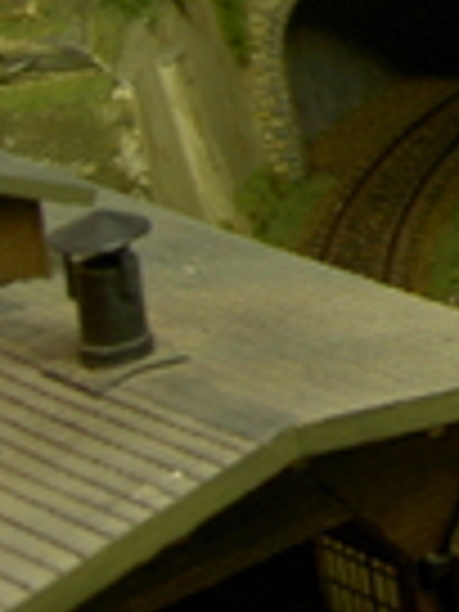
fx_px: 2351
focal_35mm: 133
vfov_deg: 14.4
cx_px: 1109
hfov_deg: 9.8
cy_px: -112
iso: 50
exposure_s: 1/10
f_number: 2.8
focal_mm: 5.6
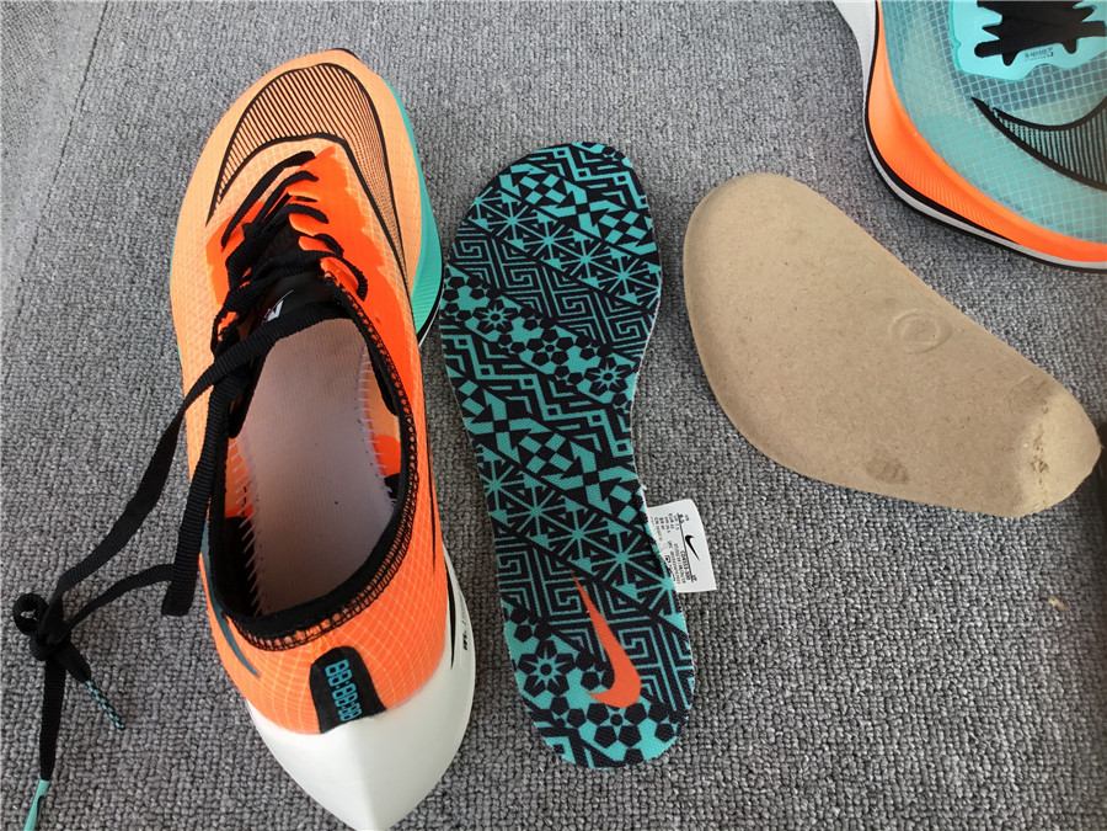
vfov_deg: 45.4
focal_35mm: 31
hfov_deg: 58.4
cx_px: 554
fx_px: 991
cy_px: 416
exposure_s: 1/146
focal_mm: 3.3
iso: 25
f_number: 2.4
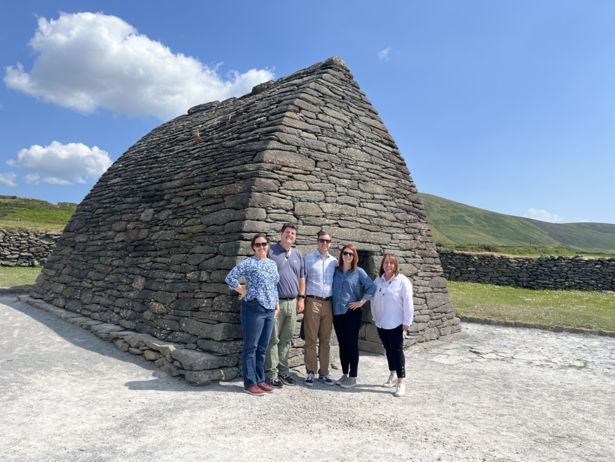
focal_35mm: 26
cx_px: 308
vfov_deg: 53.1
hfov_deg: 67.3
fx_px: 462
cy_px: 231
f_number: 1.6
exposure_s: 1/4149
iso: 50
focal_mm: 5.1
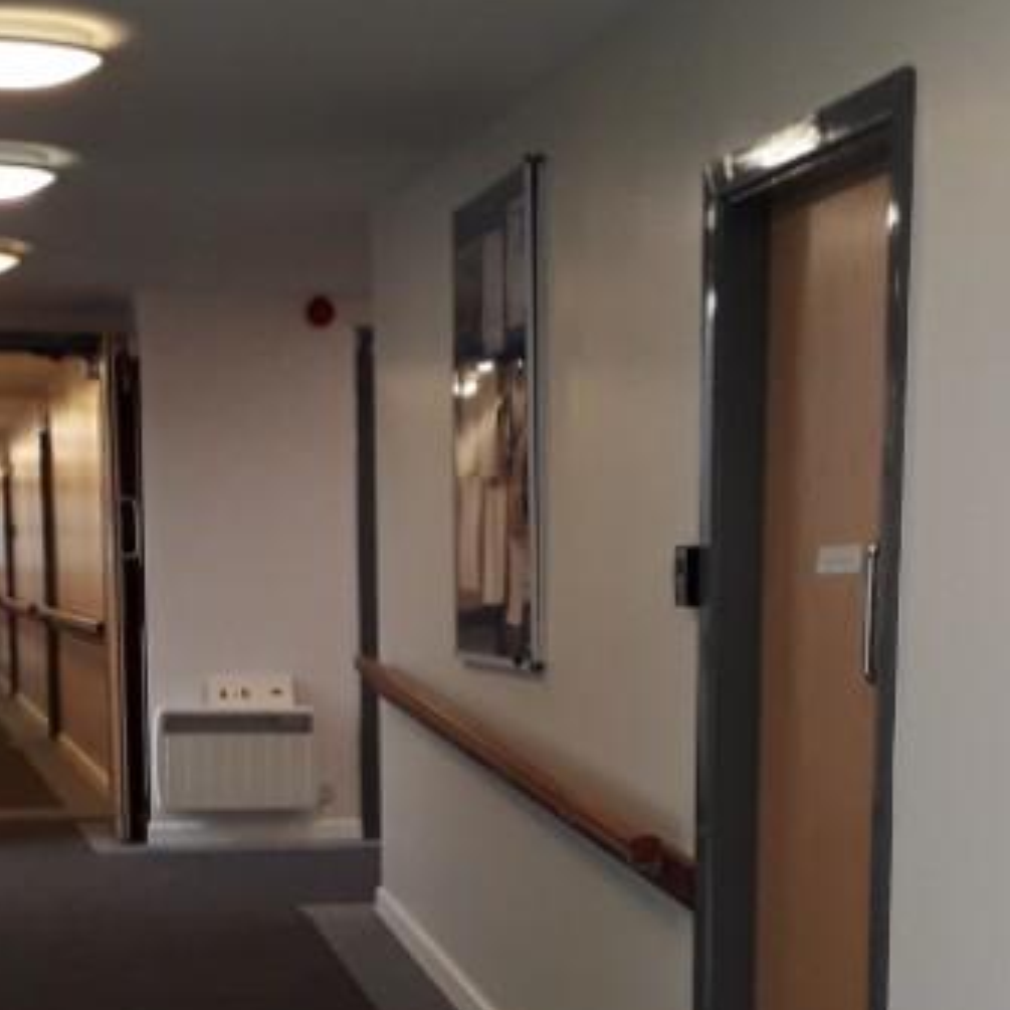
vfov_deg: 22.9
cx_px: 555
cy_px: 959
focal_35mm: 73
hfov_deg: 23.7
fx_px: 2410
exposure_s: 1/50
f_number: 1.9
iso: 125
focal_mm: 3.6
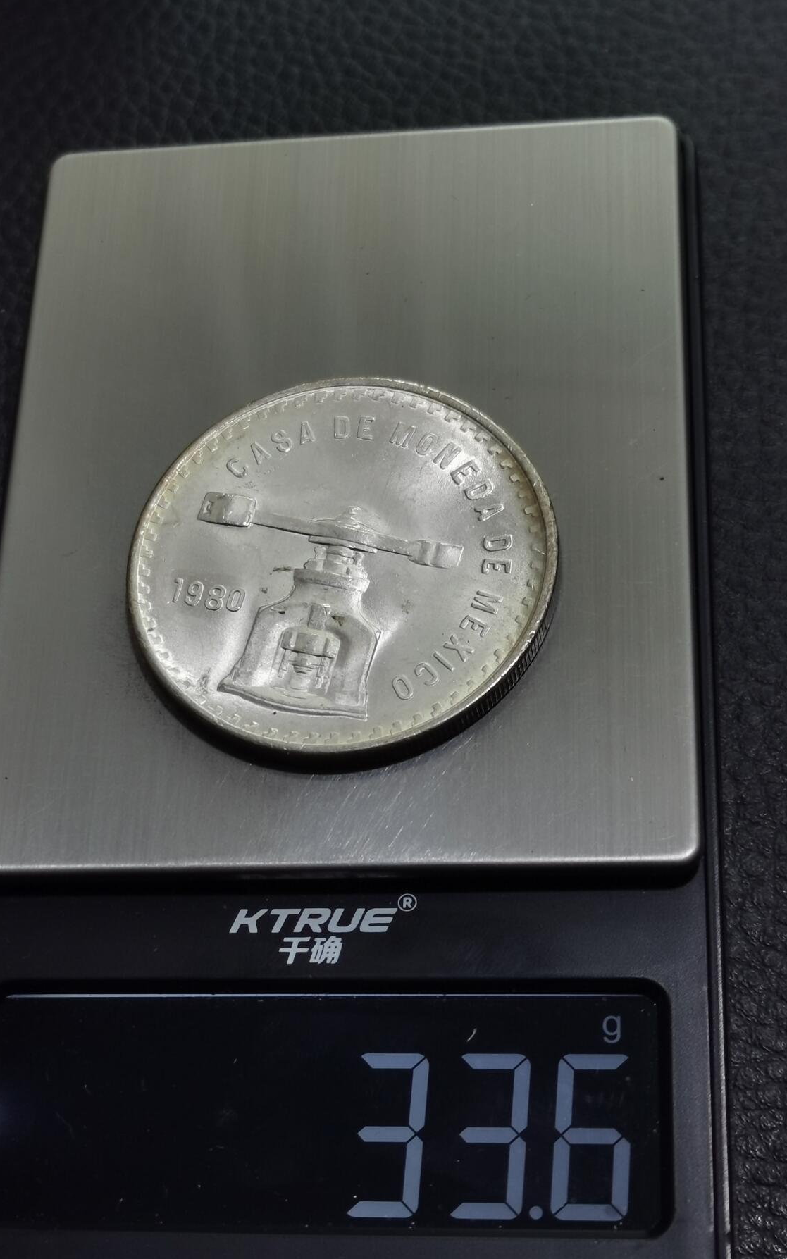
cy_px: 632
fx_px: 2162
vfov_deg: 32.5
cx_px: 337
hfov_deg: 20.6
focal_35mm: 63
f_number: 1.8
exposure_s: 1/150
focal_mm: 5.58
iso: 50
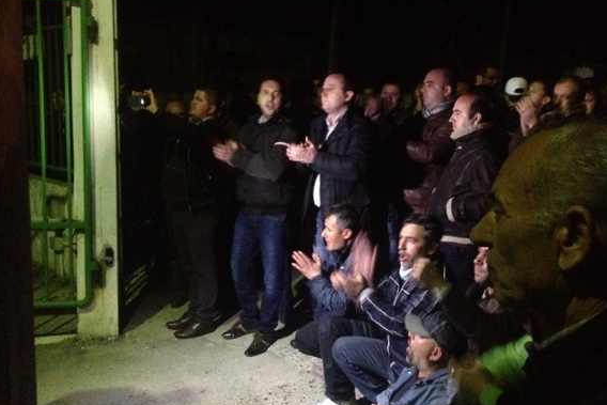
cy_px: 212
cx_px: 321
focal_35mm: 41
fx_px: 691
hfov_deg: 47.4
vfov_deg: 32.6
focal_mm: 4.28
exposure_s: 1/15
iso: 800
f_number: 2.4
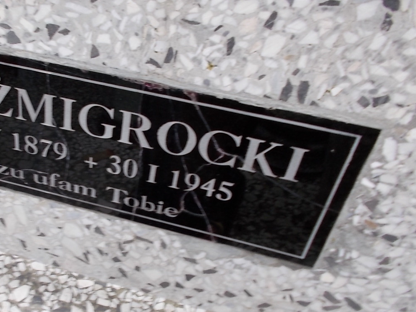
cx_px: 84
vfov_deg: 34.4
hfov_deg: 42.8
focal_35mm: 42
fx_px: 505
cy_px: 165
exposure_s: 1/25
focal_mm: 4.6
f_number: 3.2
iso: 100
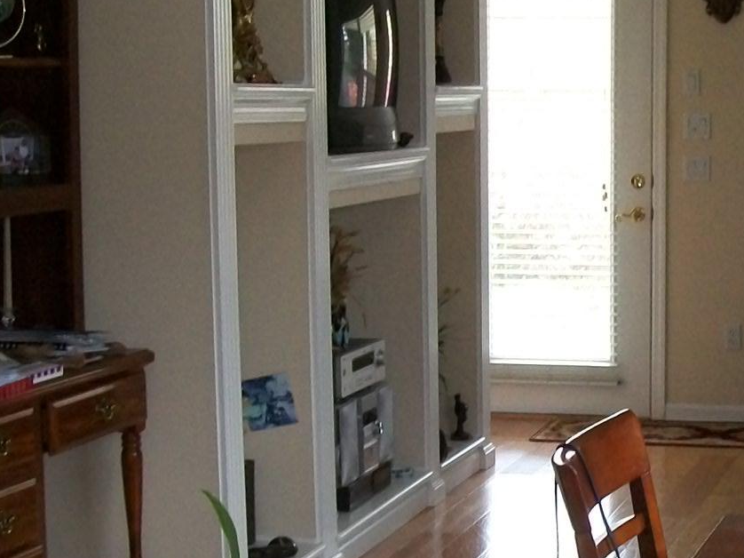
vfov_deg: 16.6
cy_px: 478
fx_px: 1891
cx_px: 708
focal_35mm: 88
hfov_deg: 21.6
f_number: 2.7
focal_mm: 6
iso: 160
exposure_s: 1/60
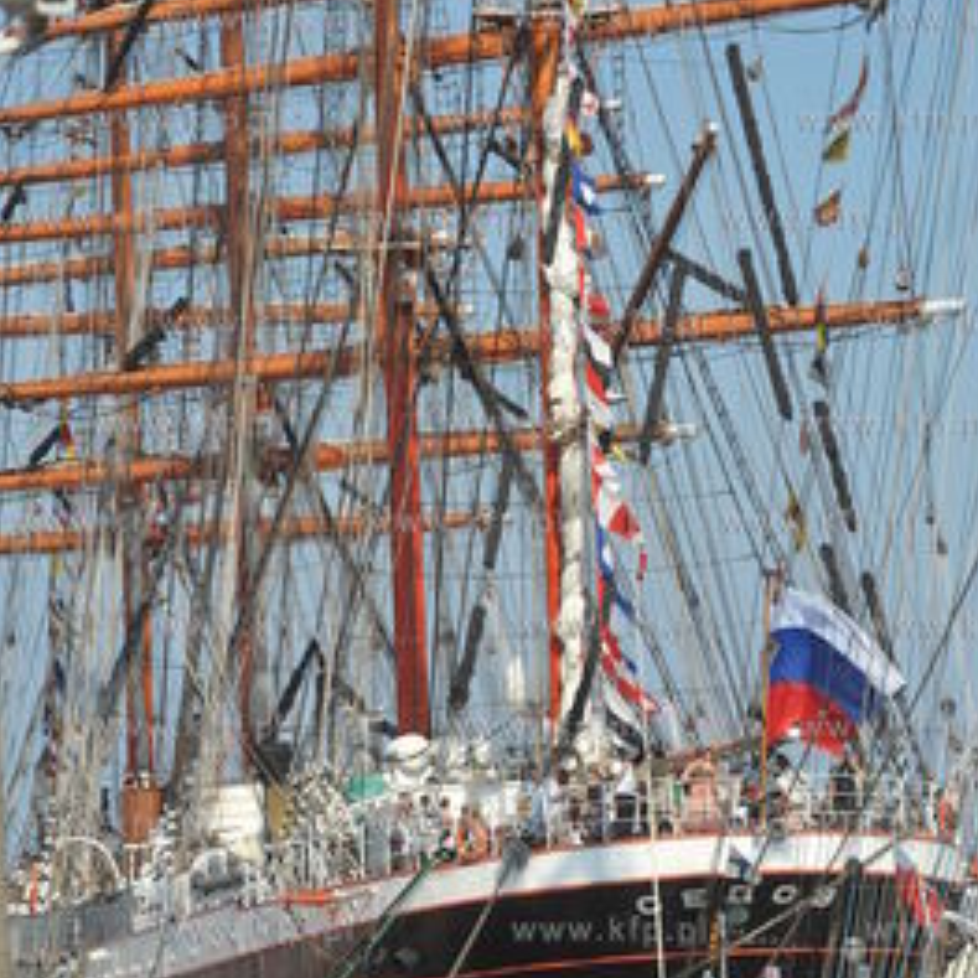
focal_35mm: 181
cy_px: 621
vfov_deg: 9.7
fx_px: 5786
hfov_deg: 9.7
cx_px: 491
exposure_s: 1/1250
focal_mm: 140
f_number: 8
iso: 400
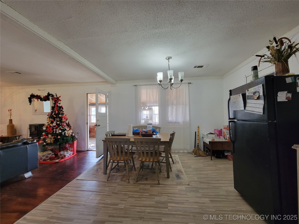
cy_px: 112
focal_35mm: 13
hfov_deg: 106.2
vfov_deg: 89.9
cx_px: 150
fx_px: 112
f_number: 2.2
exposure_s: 1/60
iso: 200
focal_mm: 2.2
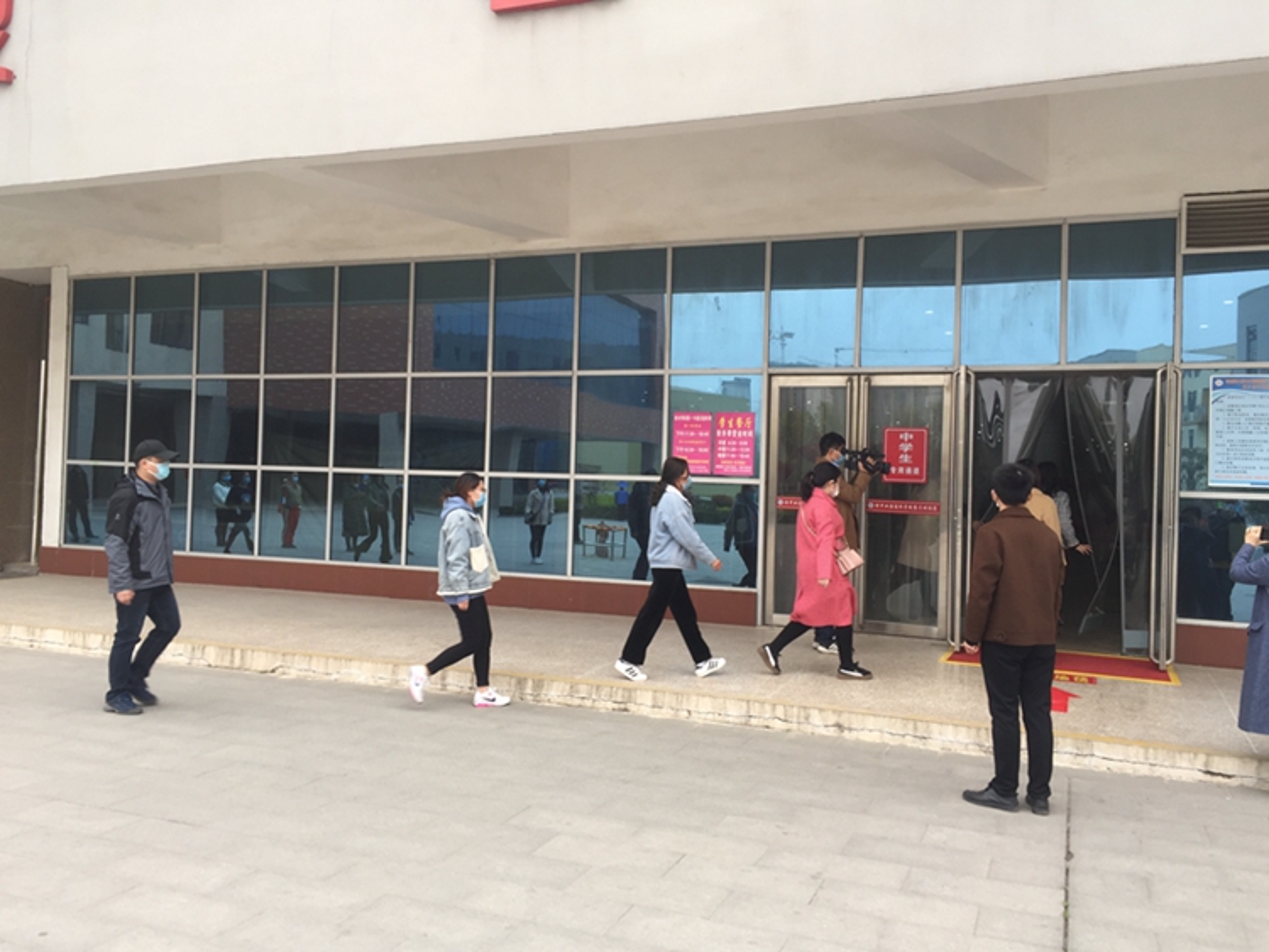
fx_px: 1063
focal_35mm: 29
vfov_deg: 48.3
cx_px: 634
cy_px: 476
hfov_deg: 61.6
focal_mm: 4.15
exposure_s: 1/165
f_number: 2.2
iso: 32
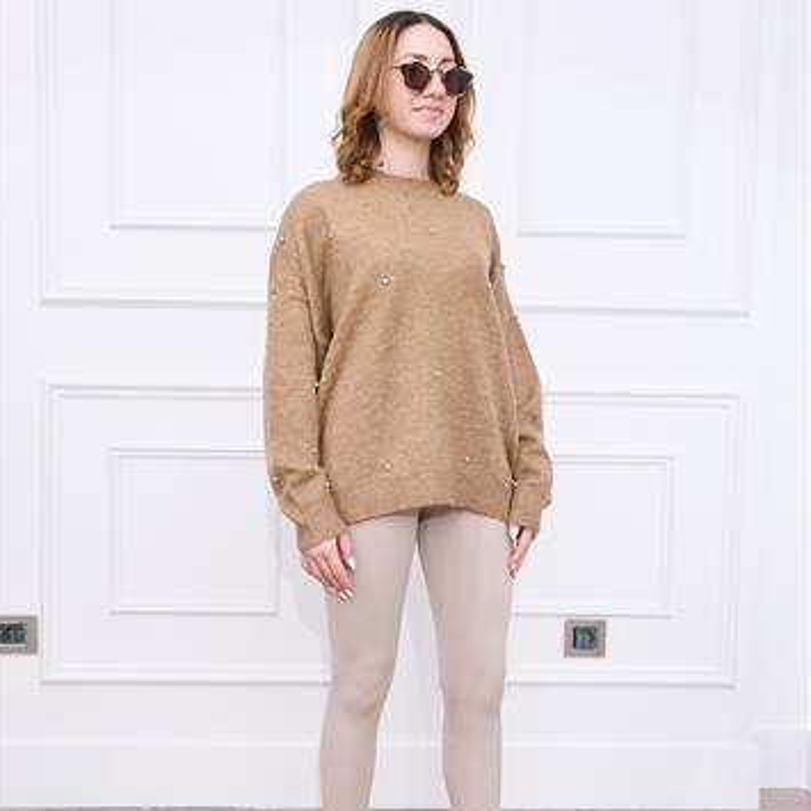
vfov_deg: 34.5
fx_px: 1299
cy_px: 493
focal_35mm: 49
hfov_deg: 34.7
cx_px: 402
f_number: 5.6
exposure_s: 1/100
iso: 200
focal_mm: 19
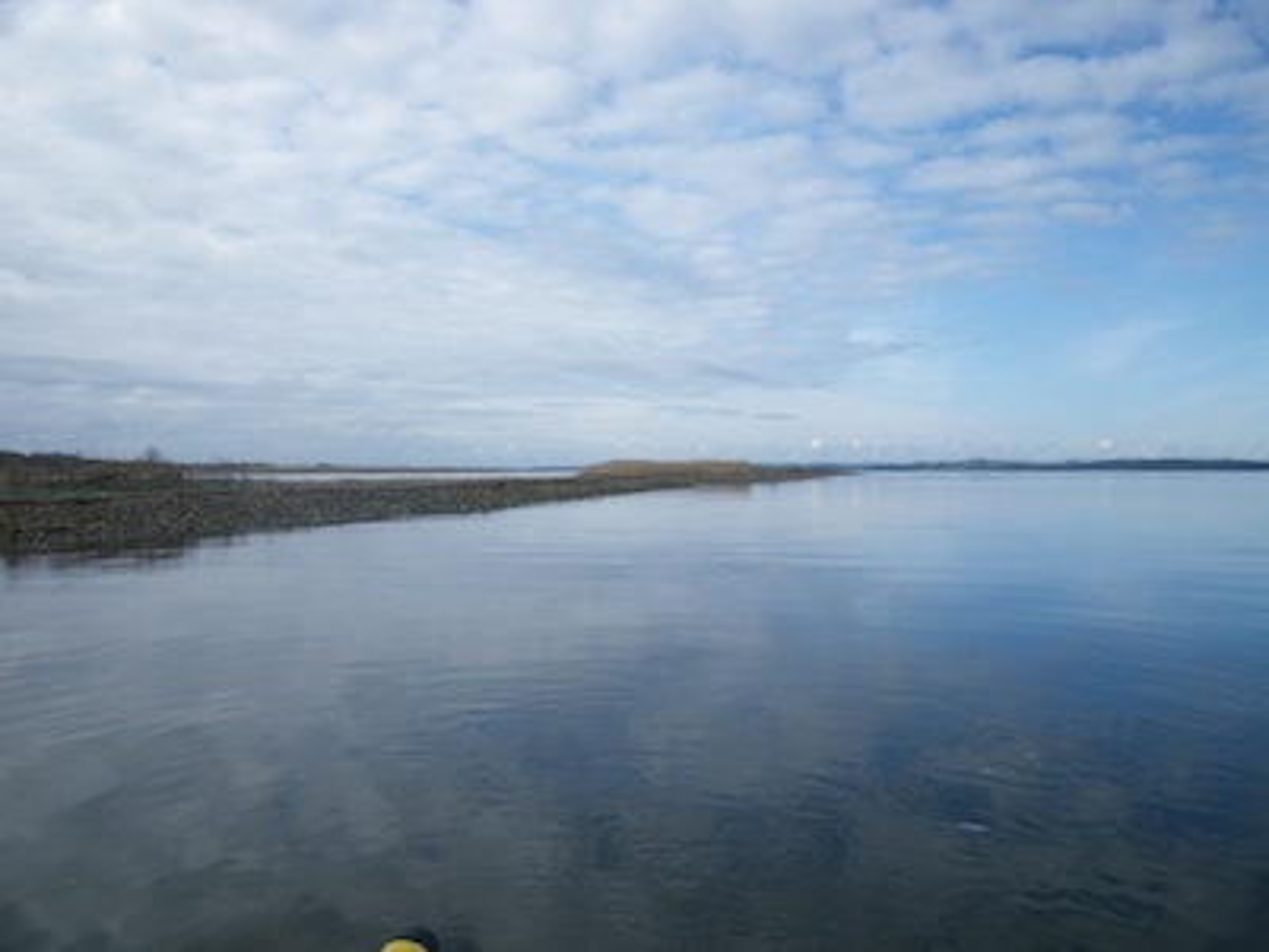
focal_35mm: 28
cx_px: 634
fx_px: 1026
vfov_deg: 49.7
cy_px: 476
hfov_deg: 63.4
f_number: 4.2
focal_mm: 5
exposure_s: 1/320
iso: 50
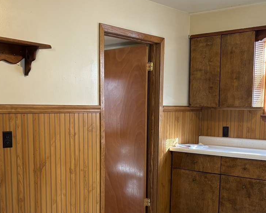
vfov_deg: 29.7
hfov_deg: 37.3
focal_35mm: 50
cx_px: 135
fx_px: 394
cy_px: 164
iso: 200
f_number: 1.6
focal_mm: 5.96
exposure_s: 1/60
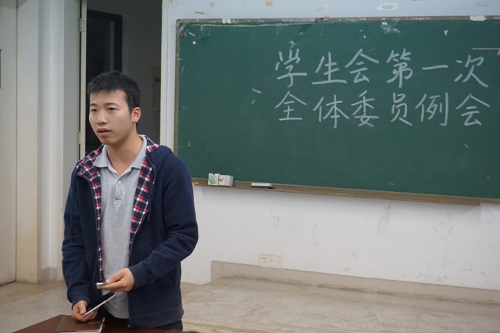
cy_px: 166
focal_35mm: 58
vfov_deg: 23.2
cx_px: 250
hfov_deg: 34.2
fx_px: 812
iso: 3200
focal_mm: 39
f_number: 5.6
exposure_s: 1/160
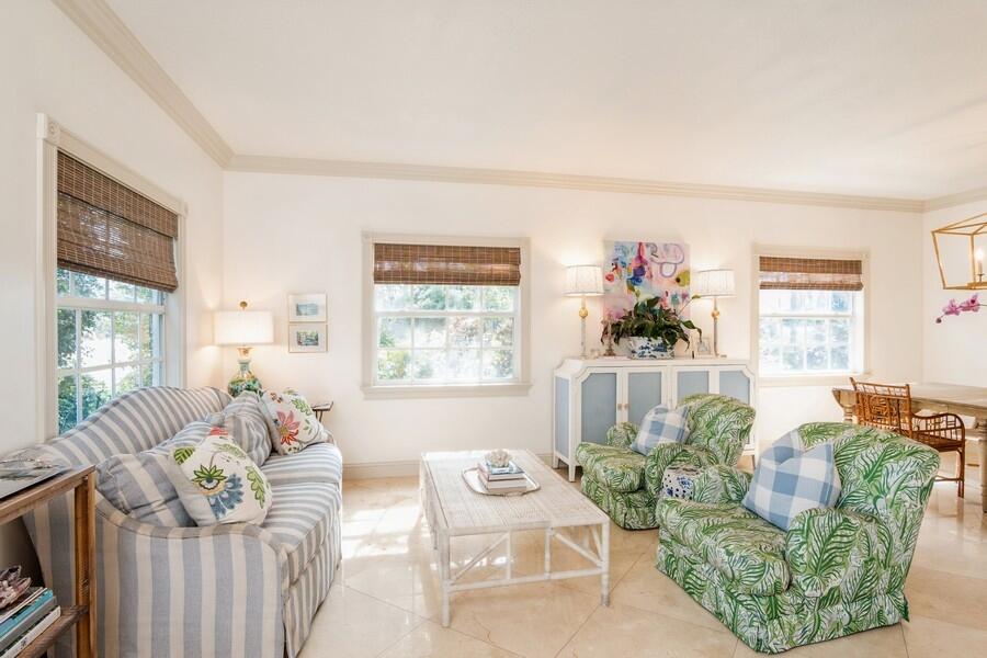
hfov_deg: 90.0
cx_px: 494
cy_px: 329
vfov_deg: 67.4
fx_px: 493
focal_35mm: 18
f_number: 8
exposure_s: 1/6
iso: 200
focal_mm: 12
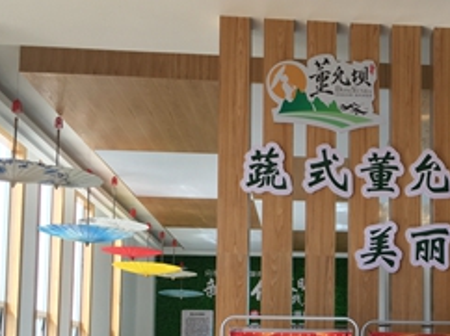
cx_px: 396
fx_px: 779
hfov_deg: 30.9
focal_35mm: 60
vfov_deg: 23.5
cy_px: 320
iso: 25
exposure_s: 1/100
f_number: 2.2
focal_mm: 4.15
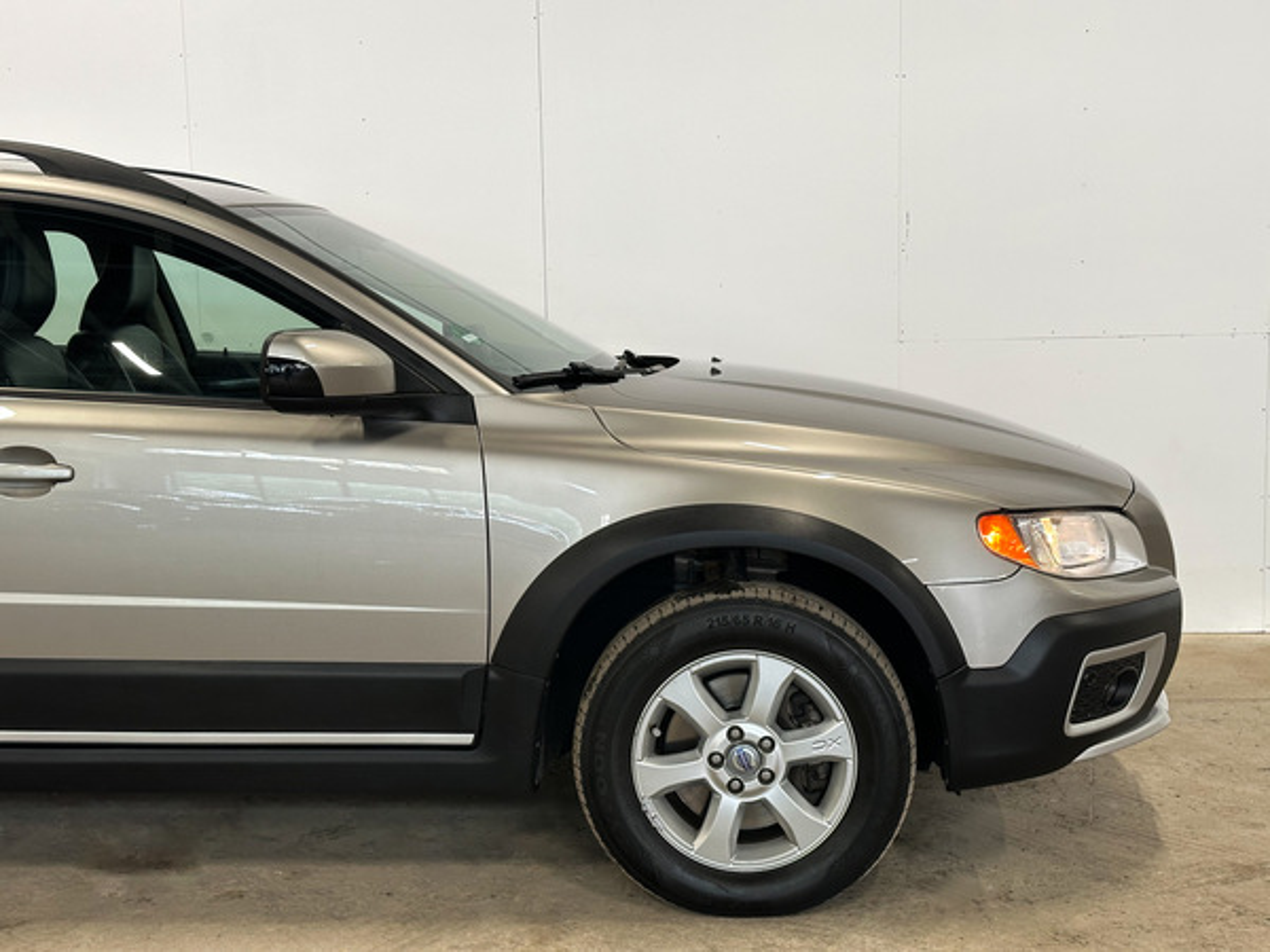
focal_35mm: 48
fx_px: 1761
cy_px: 476
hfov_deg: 39.7
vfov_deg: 30.3
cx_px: 635
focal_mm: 6.86
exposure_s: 1/50
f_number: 1.8
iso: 80
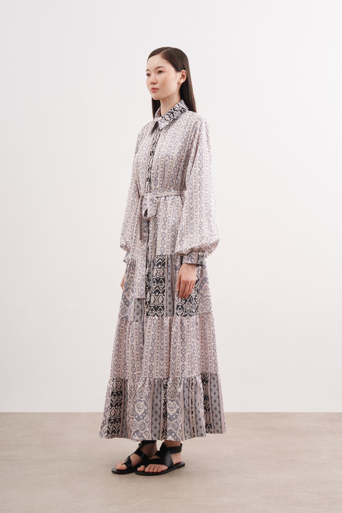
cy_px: 255
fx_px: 869
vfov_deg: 32.9
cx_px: 169
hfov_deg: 22.3
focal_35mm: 61
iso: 400
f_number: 11
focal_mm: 60
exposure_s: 1/160
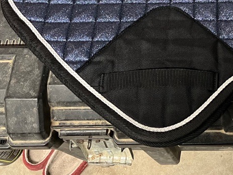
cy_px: -16
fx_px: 458
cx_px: 246
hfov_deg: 26.6
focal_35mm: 68
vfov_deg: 20.6
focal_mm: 5.1
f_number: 1.6
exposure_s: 1/40
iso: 400
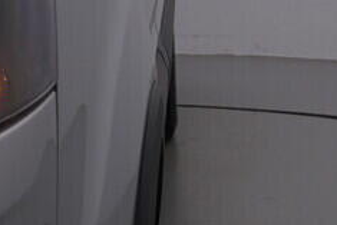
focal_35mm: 157
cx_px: 262
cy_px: 65
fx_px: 1471
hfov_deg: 13.0
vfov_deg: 8.7
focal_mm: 24
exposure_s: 1/160
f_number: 5.6
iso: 125
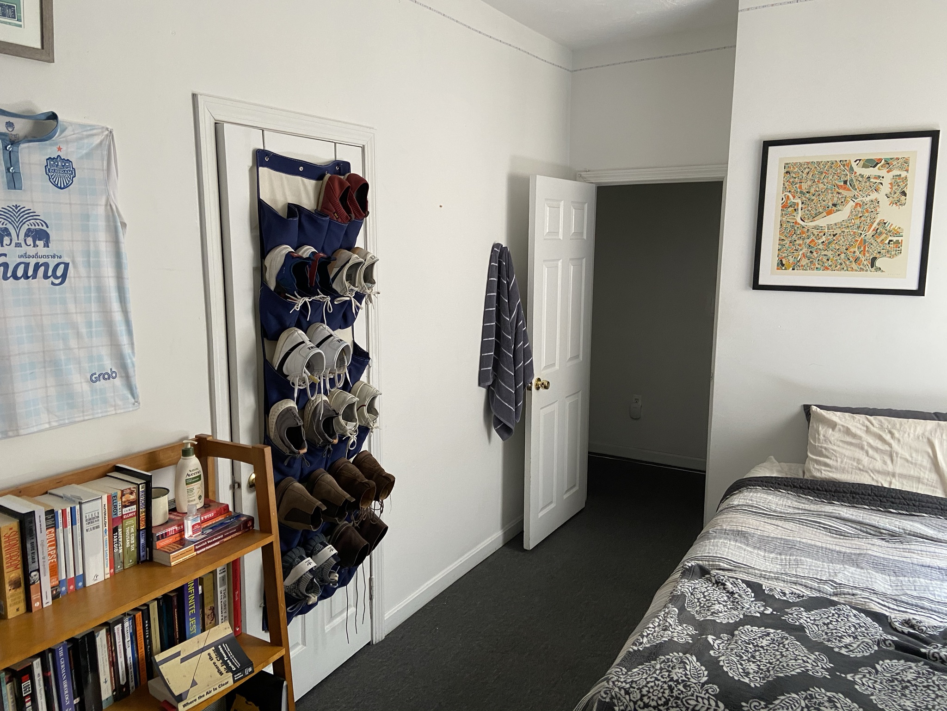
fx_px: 711
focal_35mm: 26
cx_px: 474
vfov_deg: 53.1
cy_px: 356
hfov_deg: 67.3
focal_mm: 4.25
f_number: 1.8
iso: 125
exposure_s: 1/80
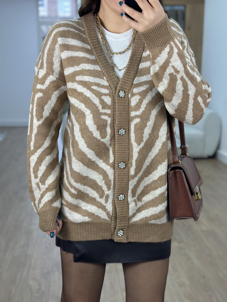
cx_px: 114
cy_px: 151
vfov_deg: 39.7
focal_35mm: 48
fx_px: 420
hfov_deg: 30.3
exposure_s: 1/110
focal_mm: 6.86
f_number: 1.78
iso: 64
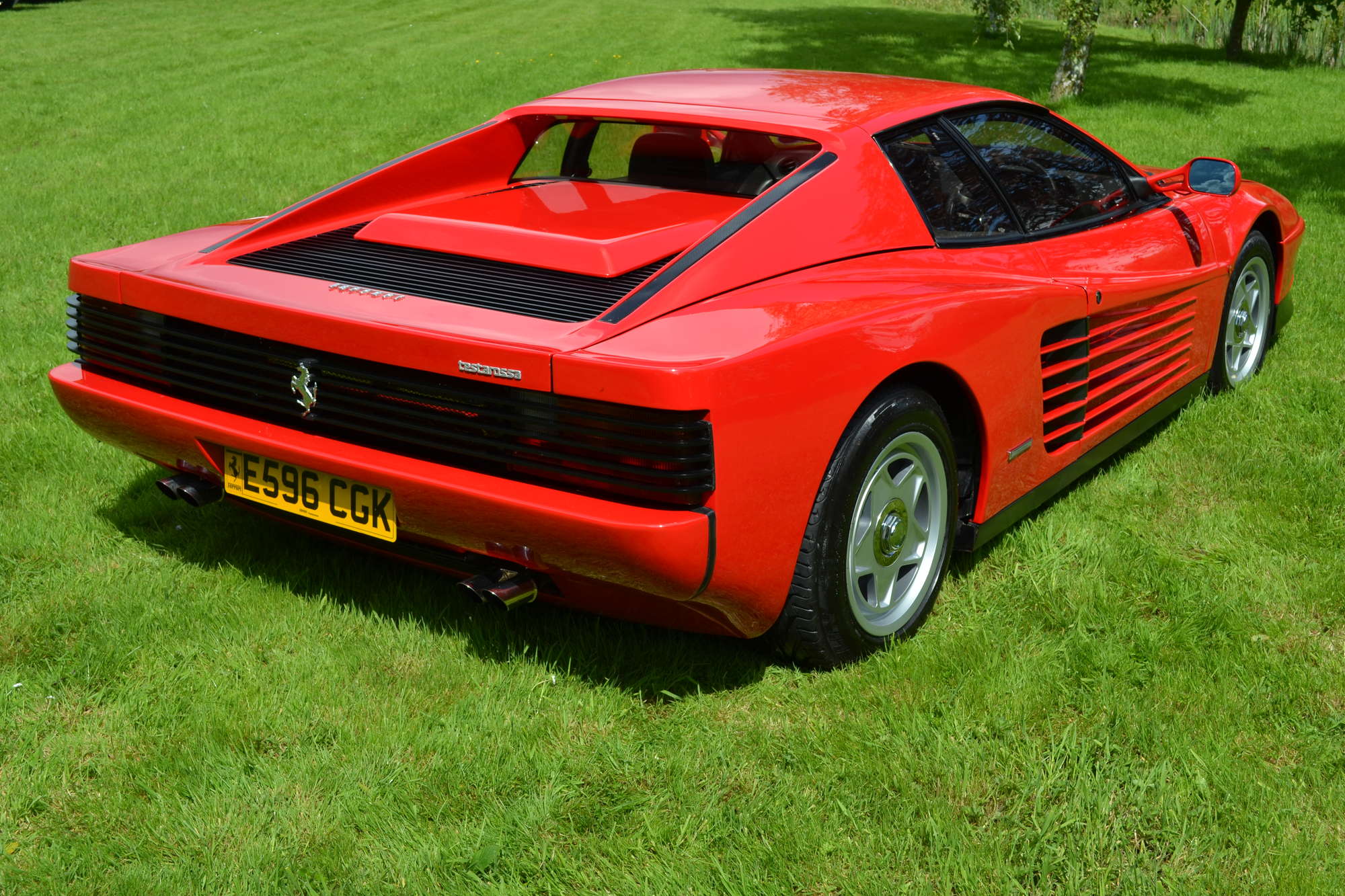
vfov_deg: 29.9
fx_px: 1681
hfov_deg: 43.6
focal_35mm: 45
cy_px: 448
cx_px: 672
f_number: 8
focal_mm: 30
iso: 100
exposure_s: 1/250
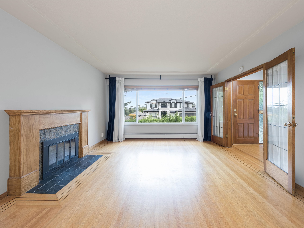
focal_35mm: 16
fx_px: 141
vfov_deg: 78.1
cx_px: 159
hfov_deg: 94.4
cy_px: 109
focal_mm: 14
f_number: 8
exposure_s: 1/15
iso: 400
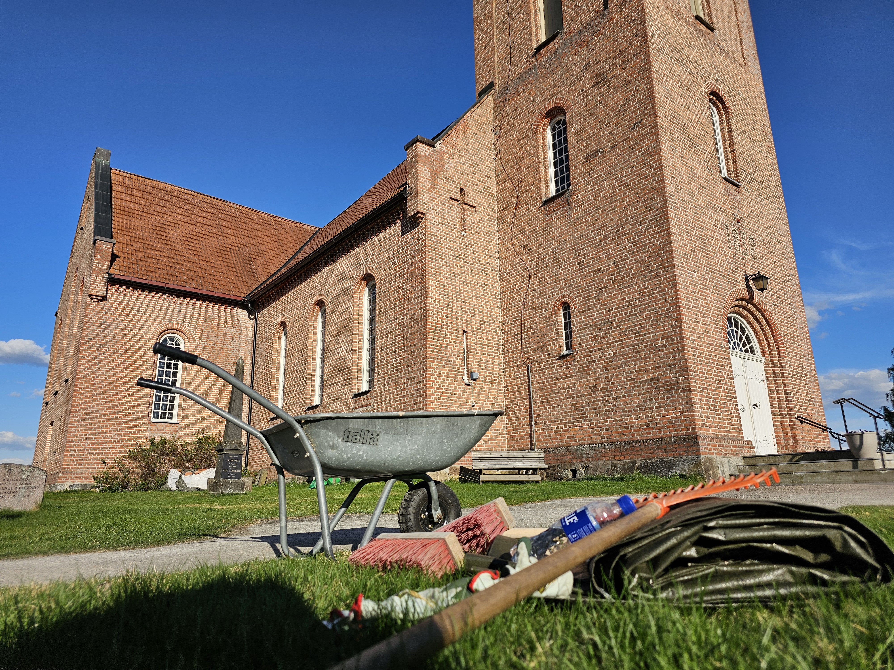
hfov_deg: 73.9
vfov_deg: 58.9
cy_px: 335
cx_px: 447
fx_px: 594
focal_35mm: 23
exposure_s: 1/986
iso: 10
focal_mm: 6.3
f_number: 1.7
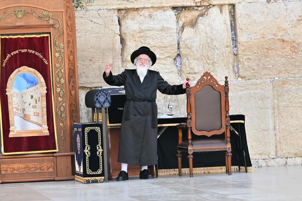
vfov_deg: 5.9
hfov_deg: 8.9
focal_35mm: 232
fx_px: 1945
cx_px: 151
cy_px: 100
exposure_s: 1/640
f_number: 2.8
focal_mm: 155
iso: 80
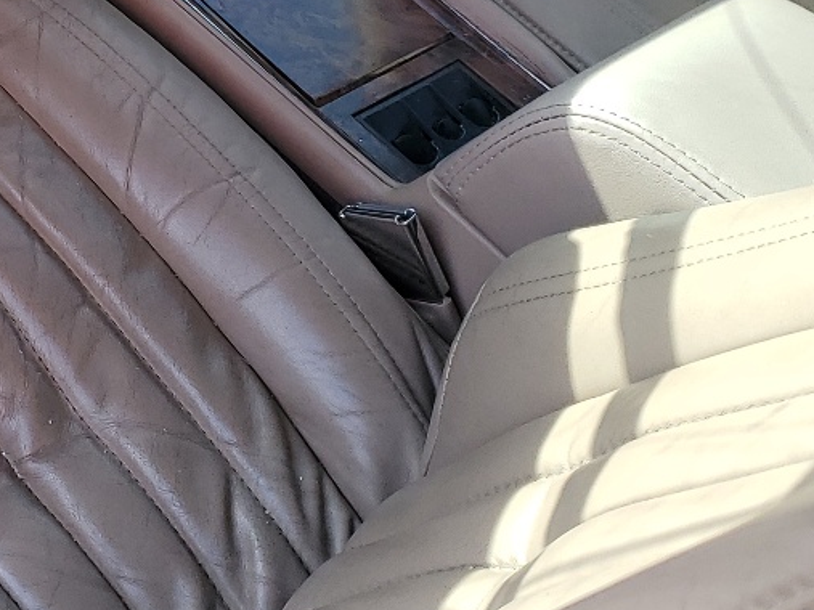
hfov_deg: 22.5
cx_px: -83
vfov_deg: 17.2
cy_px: -104
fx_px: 1928
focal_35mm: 82
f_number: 1.5
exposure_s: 1/385
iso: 50
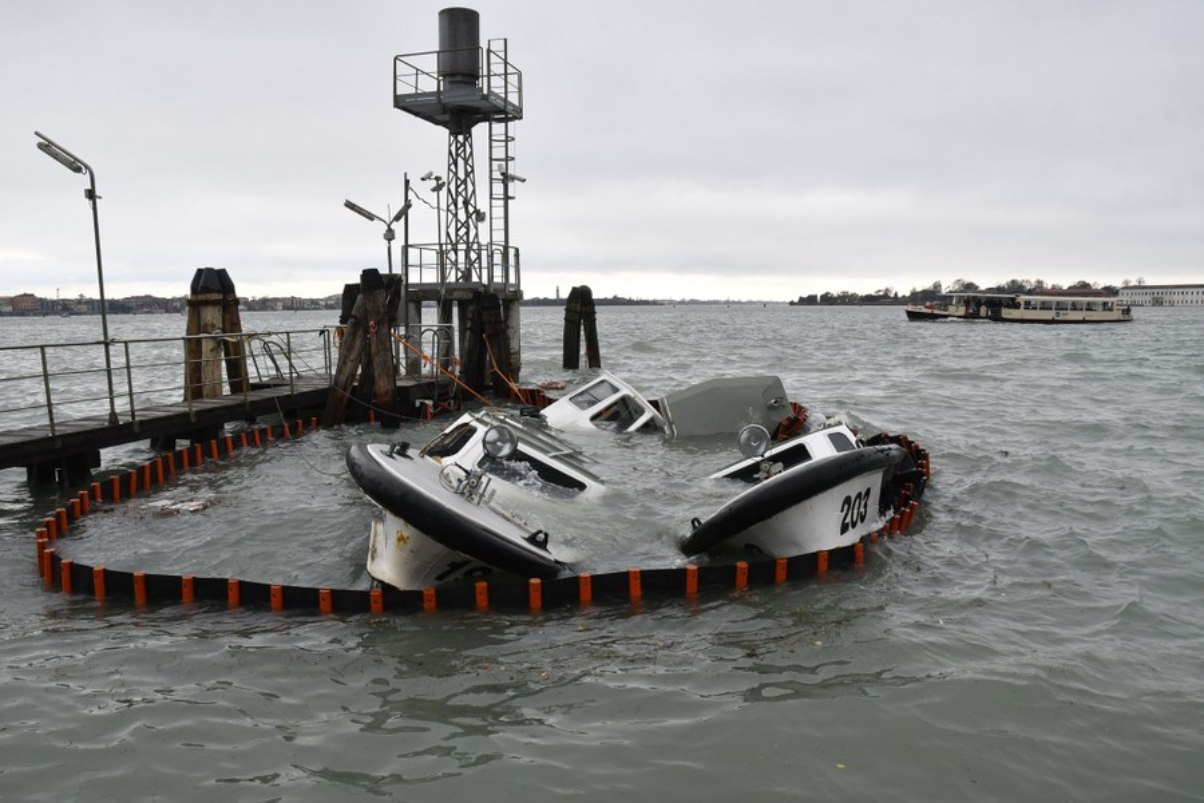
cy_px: 402
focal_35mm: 24
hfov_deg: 73.7
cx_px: 602
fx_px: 803
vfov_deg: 53.1
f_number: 10
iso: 640
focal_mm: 16
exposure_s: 1/400
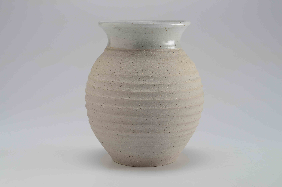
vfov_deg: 17.4
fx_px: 610
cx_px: 141
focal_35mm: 78
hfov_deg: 26.0
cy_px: 94
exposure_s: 1/80
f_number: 13
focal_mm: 52
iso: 100
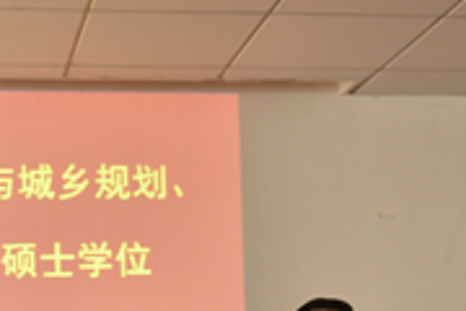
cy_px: 476
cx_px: 122
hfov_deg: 20.7
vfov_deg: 13.1
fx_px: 1268
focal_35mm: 98
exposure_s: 1/30
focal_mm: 29
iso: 280
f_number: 2.8
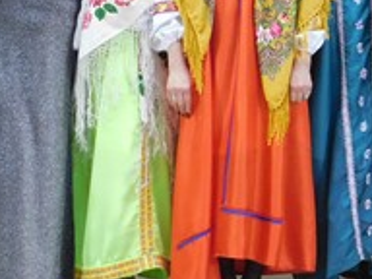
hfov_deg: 15.6
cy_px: -23
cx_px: 490
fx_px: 1290
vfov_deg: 12.2
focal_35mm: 120
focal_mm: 6.3
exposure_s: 1/15
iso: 400
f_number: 3.5
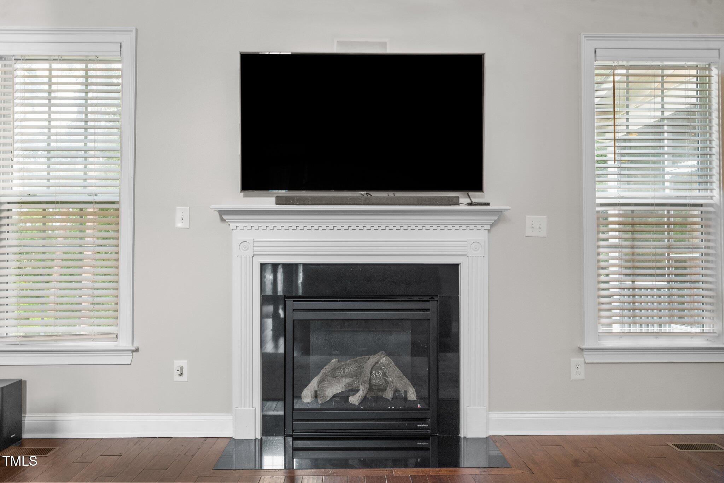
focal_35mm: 28
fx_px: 553
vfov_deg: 47.1
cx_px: 362
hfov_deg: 66.4
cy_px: 242
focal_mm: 27.5
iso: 320
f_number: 8
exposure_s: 3.2
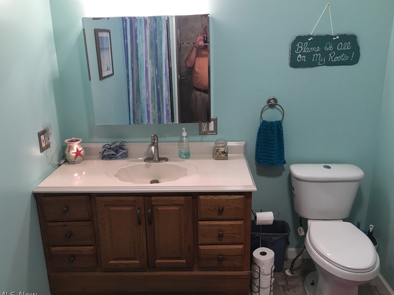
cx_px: 200
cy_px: 149
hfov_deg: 60.0
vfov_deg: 46.8
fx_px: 341
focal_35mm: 30
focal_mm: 4.15
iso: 40
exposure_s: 1/15
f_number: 2.2
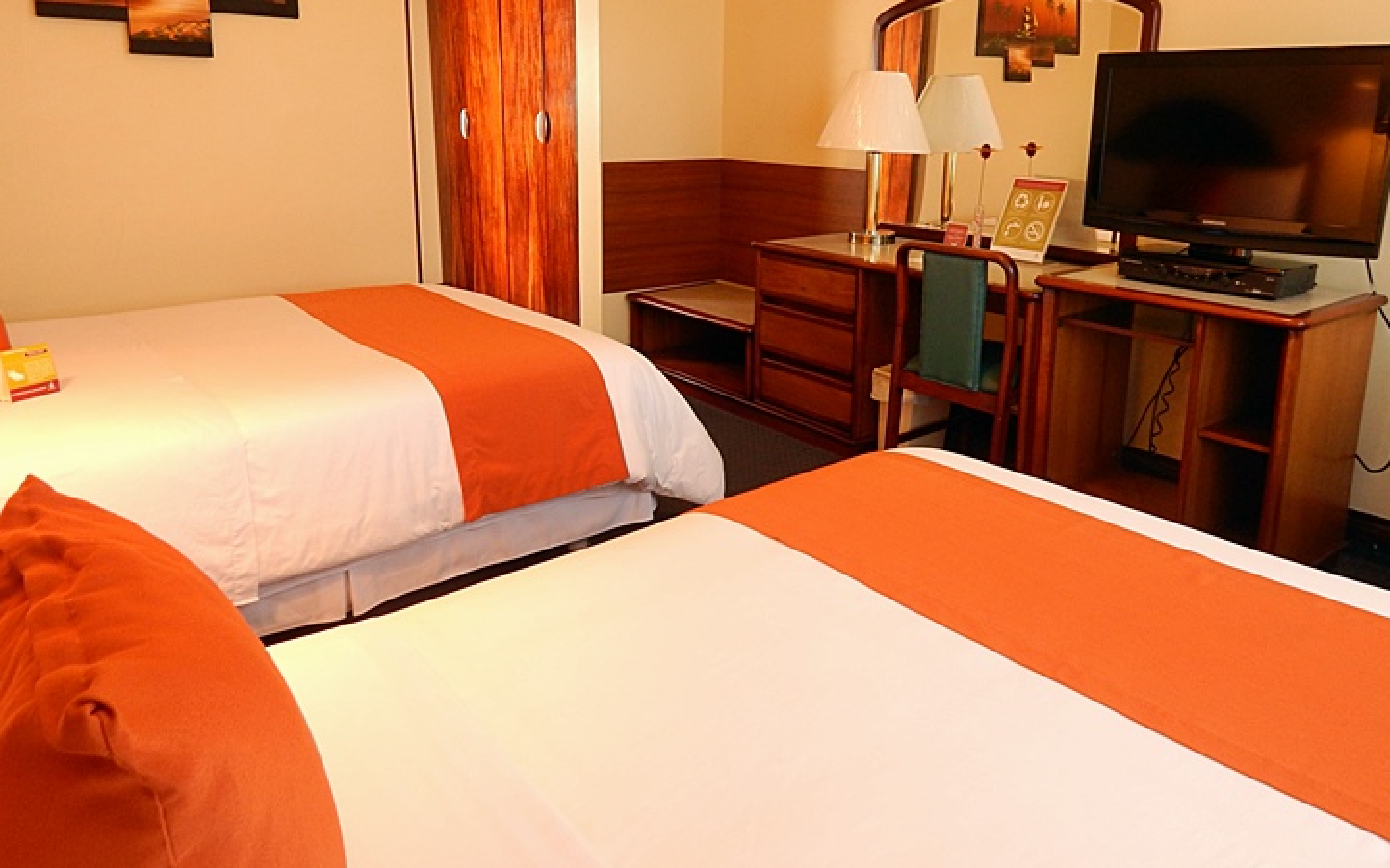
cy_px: 327
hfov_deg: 68.4
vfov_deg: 45.6
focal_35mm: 27
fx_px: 1023
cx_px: 683
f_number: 3
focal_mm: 4
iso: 200
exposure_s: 1/30
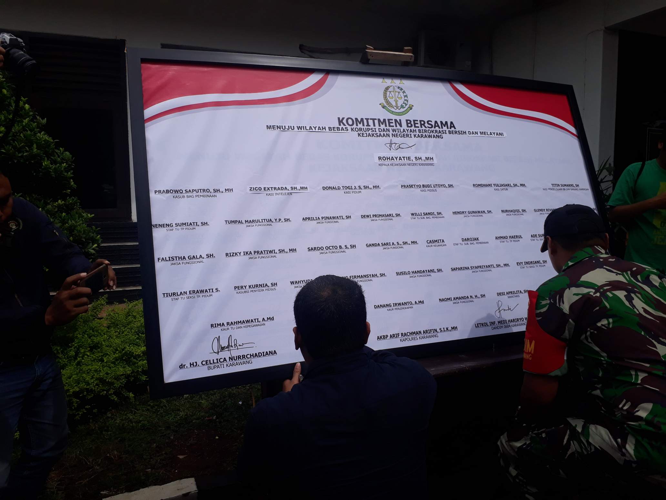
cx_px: 333
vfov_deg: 51.4
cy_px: 250
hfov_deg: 65.3
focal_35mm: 27
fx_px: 519
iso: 40
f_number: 1.9
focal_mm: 3.6
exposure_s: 1/2611
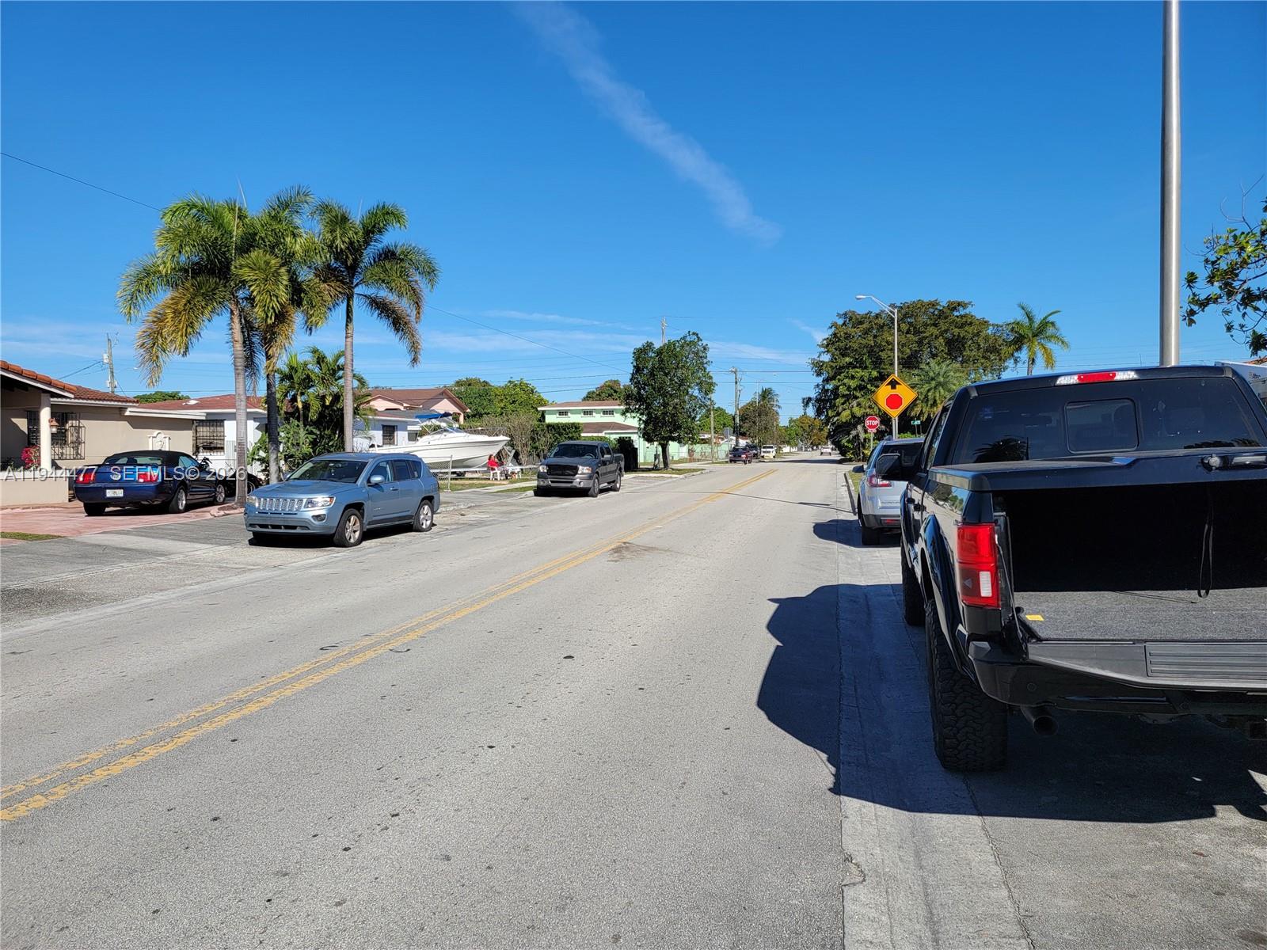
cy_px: 475
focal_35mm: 24
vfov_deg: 56.8
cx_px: 634
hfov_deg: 71.6
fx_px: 878
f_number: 1.8
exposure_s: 1/1163
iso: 16
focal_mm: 6.7
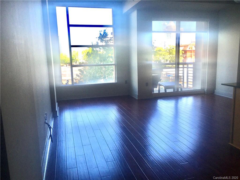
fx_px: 201
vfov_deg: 48.2
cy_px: 90
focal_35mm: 29
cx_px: 120
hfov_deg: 61.7
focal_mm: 4.15
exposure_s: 1/120
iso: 25
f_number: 2.2
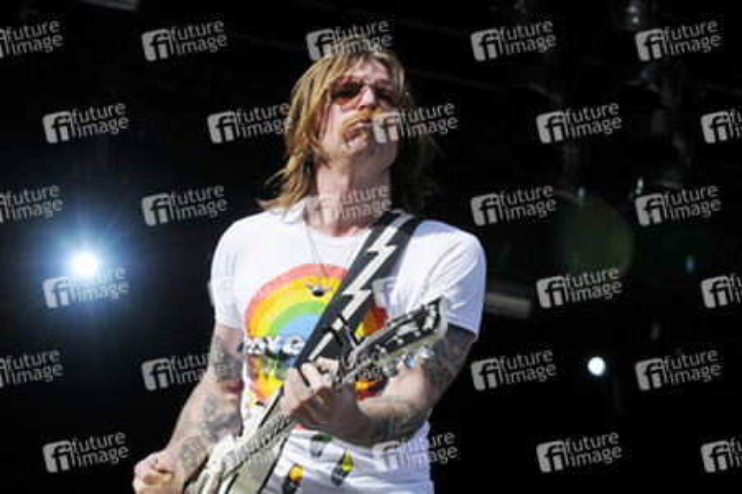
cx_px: 371
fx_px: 2471
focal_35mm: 120
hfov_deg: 17.1
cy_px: 247
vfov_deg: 11.4
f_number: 6.3
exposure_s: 1/1000
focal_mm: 80
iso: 200
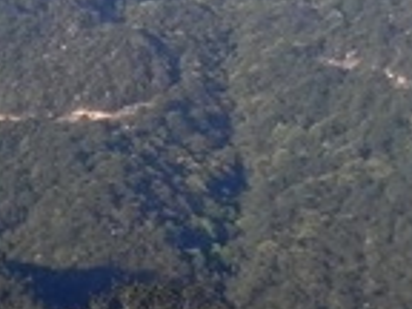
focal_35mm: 180
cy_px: -227
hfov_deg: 9.8
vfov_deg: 8.0
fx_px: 2142
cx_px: -558
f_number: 5.6
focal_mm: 6.6
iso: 160
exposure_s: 1/307
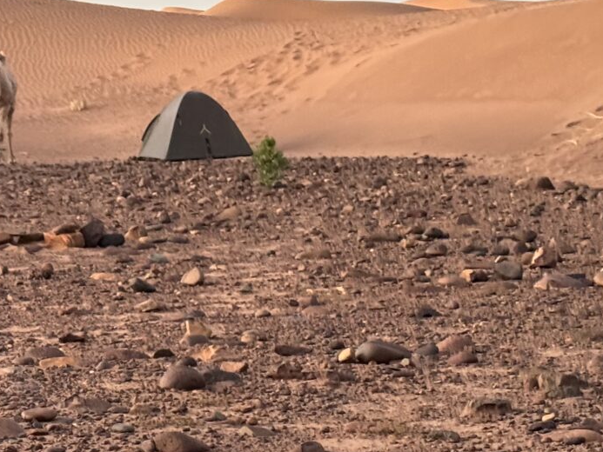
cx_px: -67
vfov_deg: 11.1
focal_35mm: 133
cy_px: 421
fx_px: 2317
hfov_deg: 14.5
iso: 500
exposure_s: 1/36
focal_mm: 6.76
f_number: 1.78
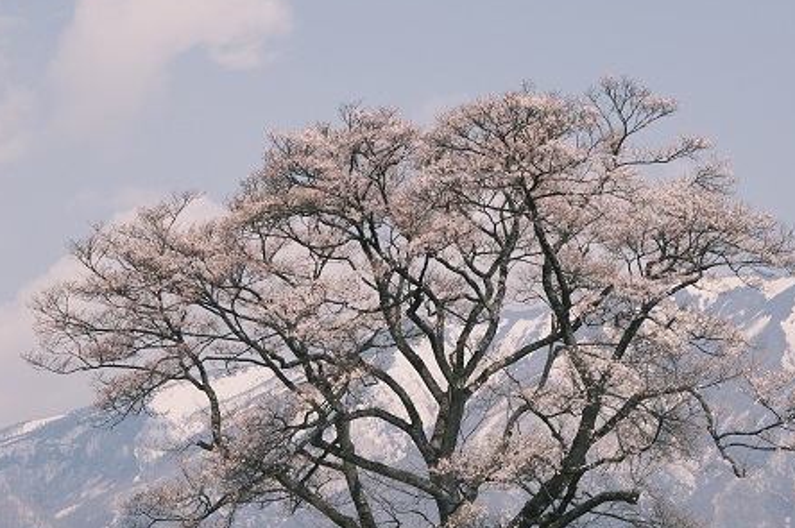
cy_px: 329
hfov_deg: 11.9
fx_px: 3816
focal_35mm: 173
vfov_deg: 7.9
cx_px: 448
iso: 320
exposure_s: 1/500
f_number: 10
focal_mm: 80
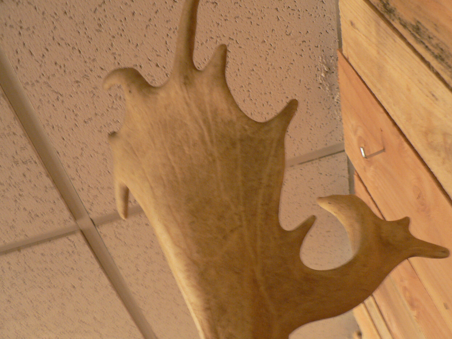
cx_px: 230
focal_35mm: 37
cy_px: 171
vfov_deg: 38.7
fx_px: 483
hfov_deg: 50.1
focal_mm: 6
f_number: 2.8
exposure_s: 1/13
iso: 200
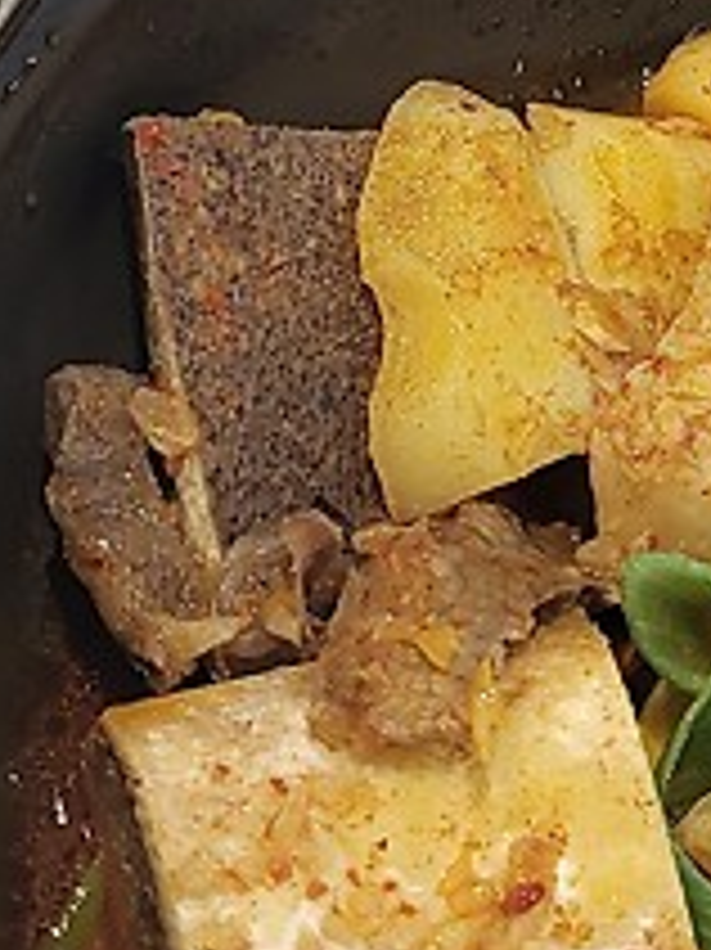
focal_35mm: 96
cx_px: 738
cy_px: 212
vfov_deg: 20.3
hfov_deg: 15.1
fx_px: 2632
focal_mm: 5.56
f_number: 1.8
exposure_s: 1/60
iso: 463
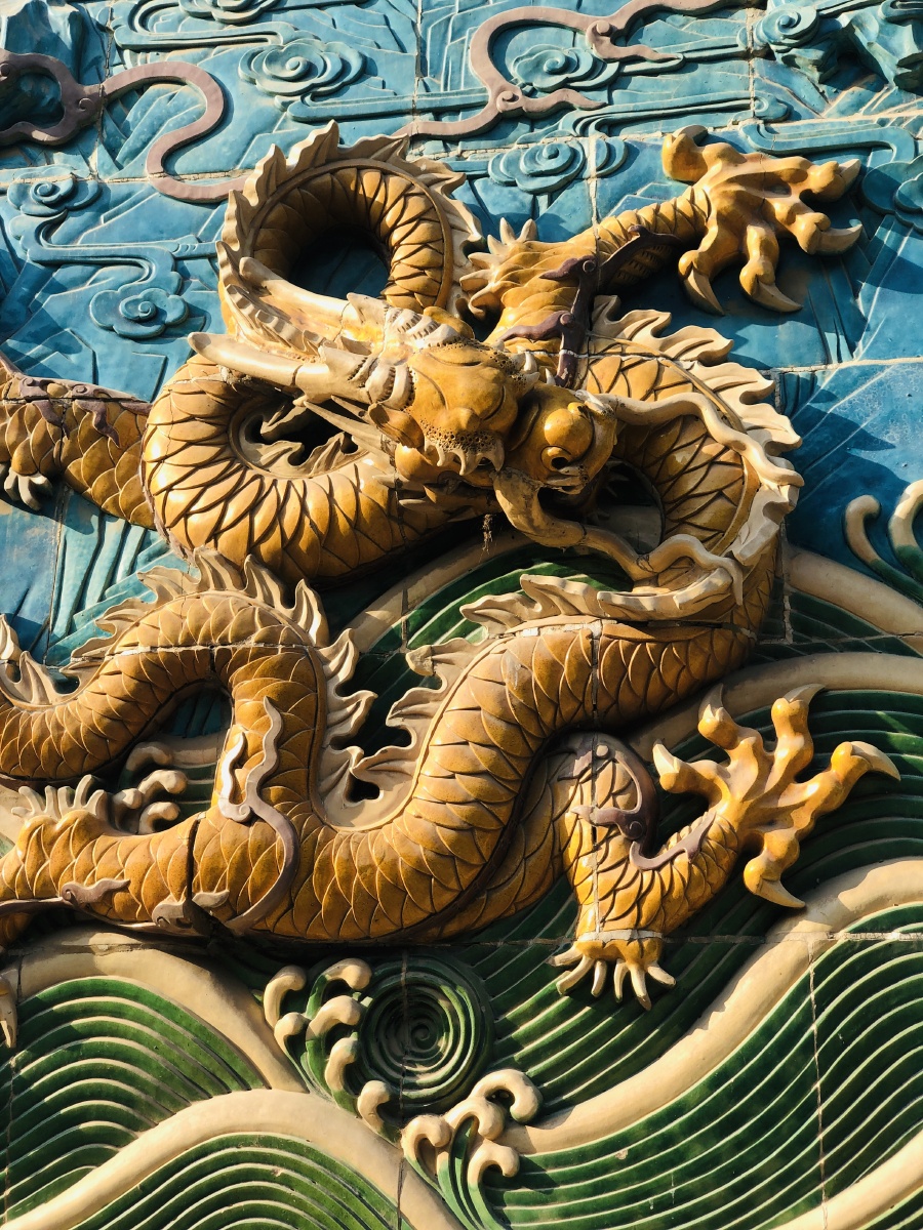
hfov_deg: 28.0
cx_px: 462
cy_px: 615
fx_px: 1849
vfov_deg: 36.8
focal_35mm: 52
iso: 16
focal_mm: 6
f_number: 2.4
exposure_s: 1/259
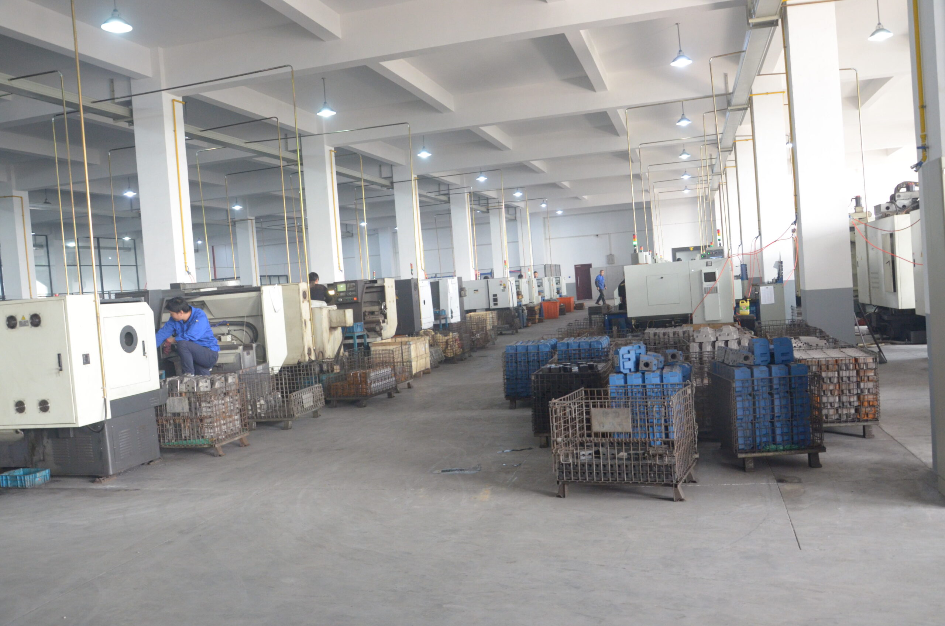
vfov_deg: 41.5
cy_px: 313
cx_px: 472
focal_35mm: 32
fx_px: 825
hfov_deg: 59.6
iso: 2000
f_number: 5.6
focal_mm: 21
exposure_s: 1/100
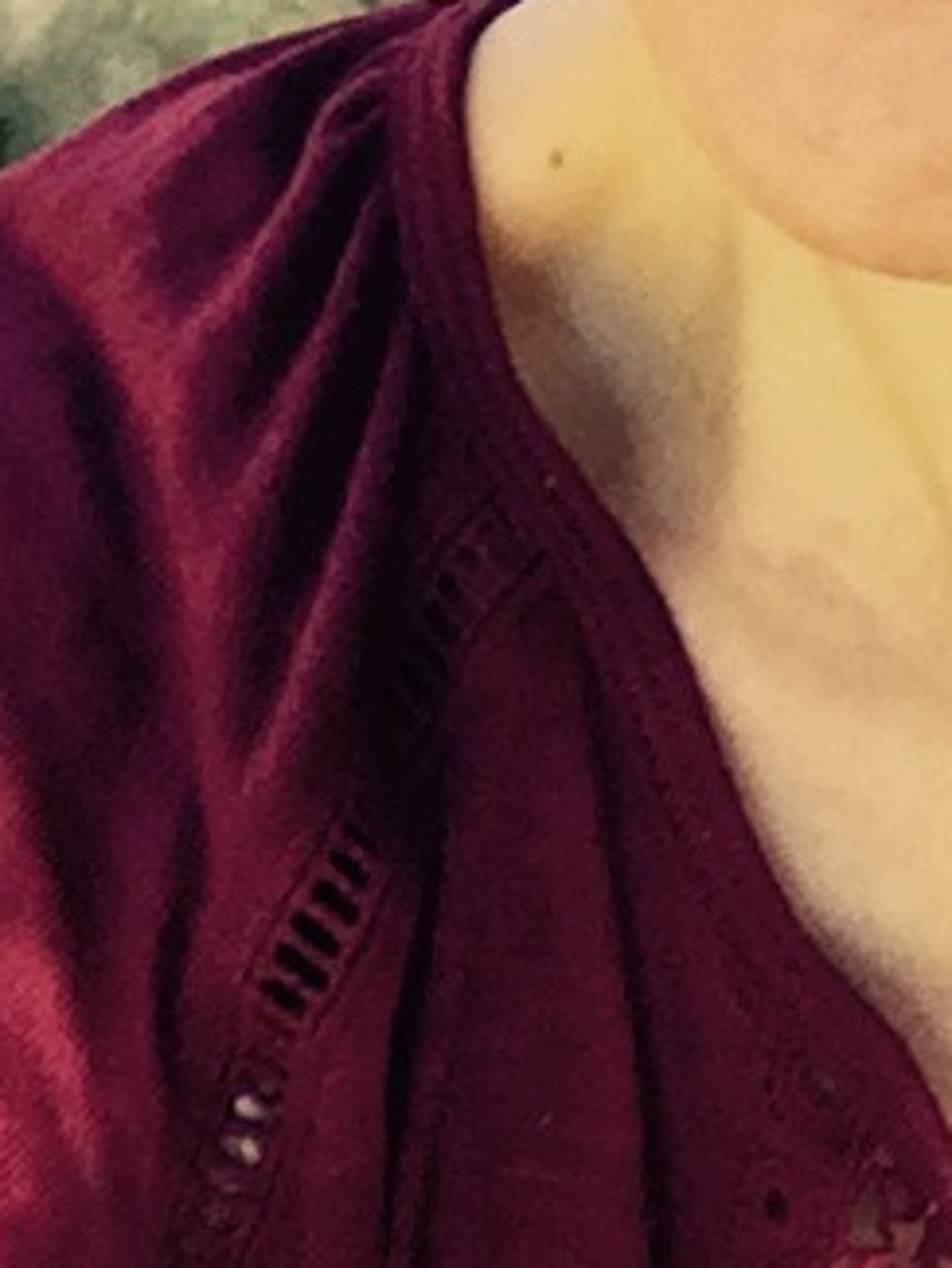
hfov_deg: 12.0
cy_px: -1170
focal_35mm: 122
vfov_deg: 13.9
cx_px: 1022
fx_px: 4471
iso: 40
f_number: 2.2
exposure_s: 1/40
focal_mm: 2.65
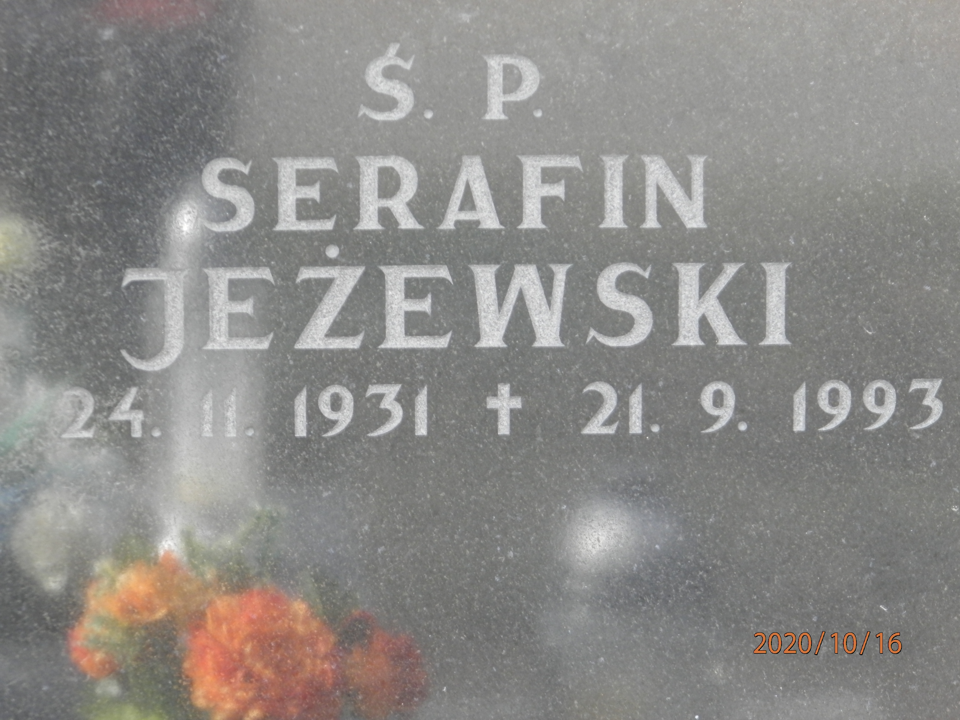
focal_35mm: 224
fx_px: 6212
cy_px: 360
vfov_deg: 6.6
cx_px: 480
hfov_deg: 8.8
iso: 200
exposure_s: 1/40
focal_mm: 40
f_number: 5.4
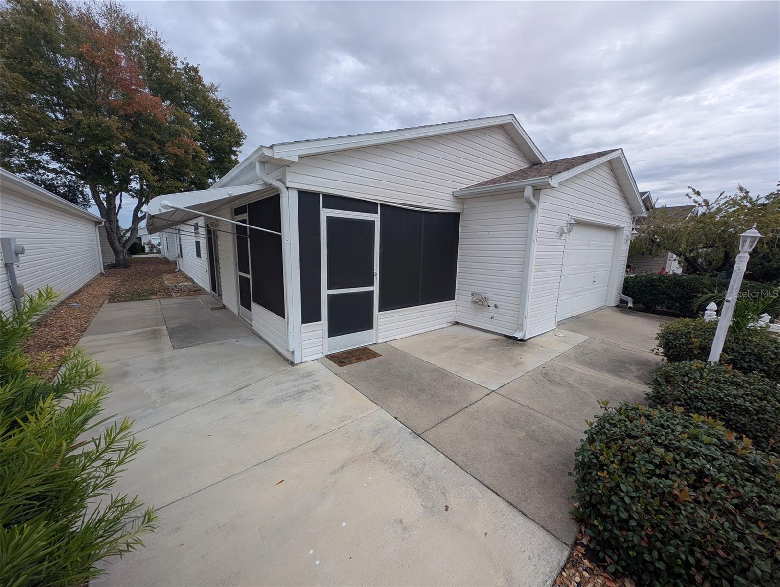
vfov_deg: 94.6
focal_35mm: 12
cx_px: 390
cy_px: 294
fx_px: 271
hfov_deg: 110.5
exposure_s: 1/1733
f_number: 1.95
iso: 41
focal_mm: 2.23
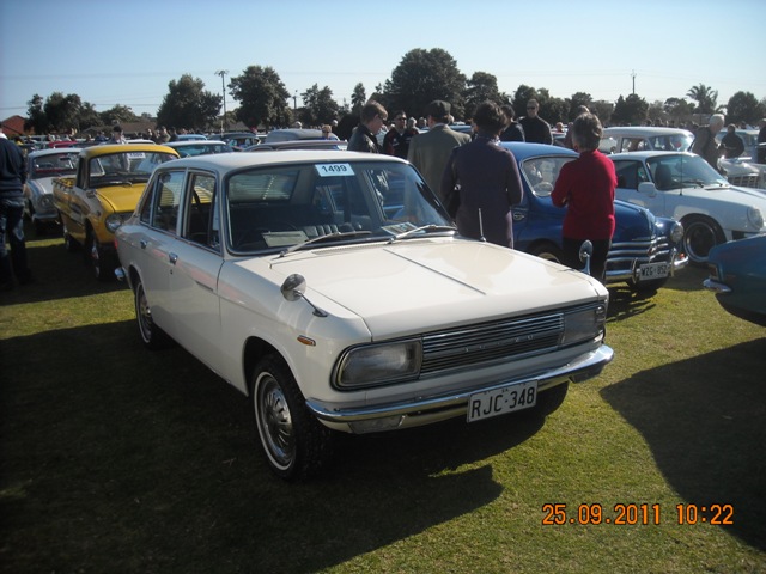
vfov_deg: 40.7
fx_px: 774
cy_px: 287
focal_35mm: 35
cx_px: 383
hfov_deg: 52.6
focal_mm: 5.7
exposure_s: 1/260
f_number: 5.6
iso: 64
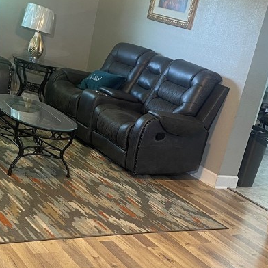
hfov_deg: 28.6
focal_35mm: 60
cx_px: 139
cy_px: 210
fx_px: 526
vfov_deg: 28.1
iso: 160
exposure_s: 1/60
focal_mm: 4.2
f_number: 1.6
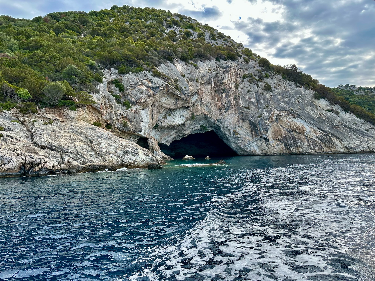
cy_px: 140
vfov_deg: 56.8
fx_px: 260
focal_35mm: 24
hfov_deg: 71.6
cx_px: 188
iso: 80
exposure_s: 1/1198
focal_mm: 6.86
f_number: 1.78
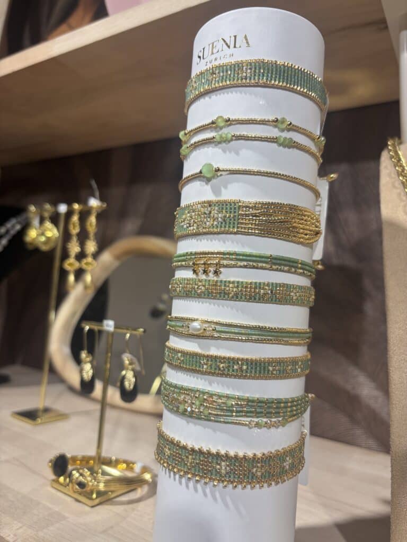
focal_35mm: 26
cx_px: 204
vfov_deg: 67.3
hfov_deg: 53.1
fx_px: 408
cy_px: 271
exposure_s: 1/178
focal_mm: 5.96
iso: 40
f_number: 1.6
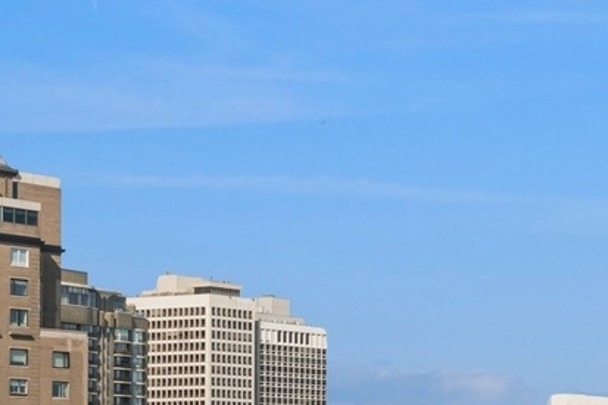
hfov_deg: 15.1
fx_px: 1992
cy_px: 515
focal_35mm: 118
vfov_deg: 11.3
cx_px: 1089
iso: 100
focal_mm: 30
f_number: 13
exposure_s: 1/80
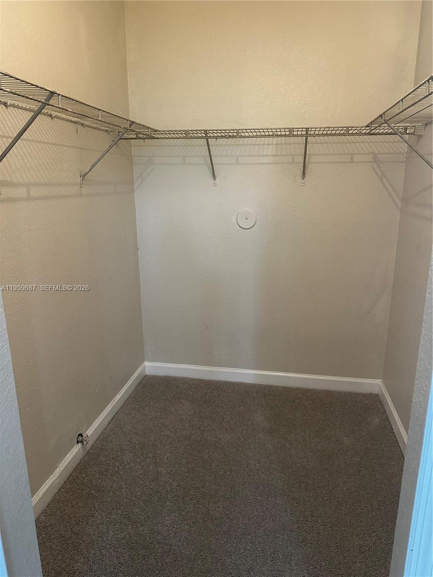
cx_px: 216
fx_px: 400
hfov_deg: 56.8
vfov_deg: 71.6
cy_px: 288
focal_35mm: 24
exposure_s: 1/60
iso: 320
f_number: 1.78
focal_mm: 6.86
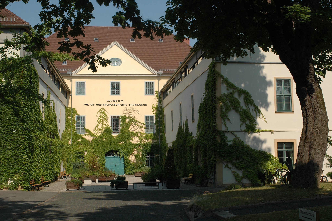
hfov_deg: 37.9
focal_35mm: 52
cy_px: 110
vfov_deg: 25.7
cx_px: 166
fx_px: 484
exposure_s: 1/400
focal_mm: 35
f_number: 10
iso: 200
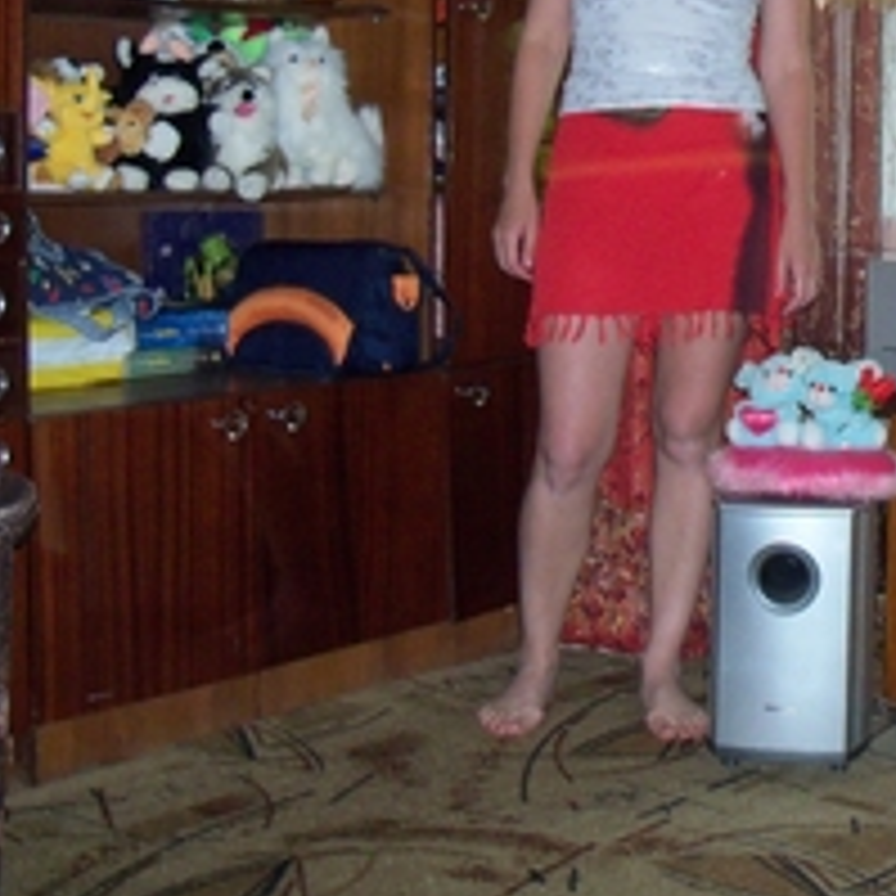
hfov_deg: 23.5
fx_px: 2050
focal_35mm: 70
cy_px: 225
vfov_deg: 24.4
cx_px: 910
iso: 200
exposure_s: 1/30
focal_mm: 6.3
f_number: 3
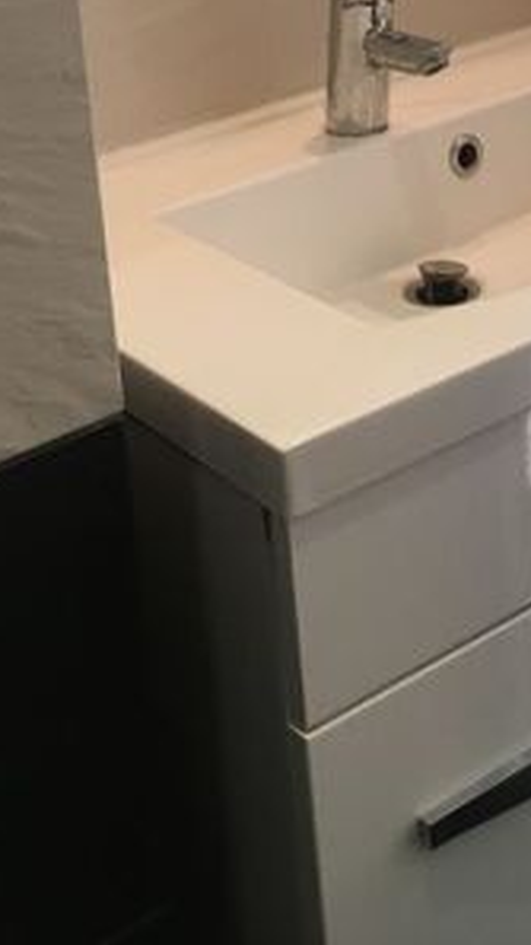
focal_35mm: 68
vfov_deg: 28.4
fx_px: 1703
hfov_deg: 17.7
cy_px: -70
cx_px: 286
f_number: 2.2
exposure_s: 1/33
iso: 100
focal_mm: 4.15
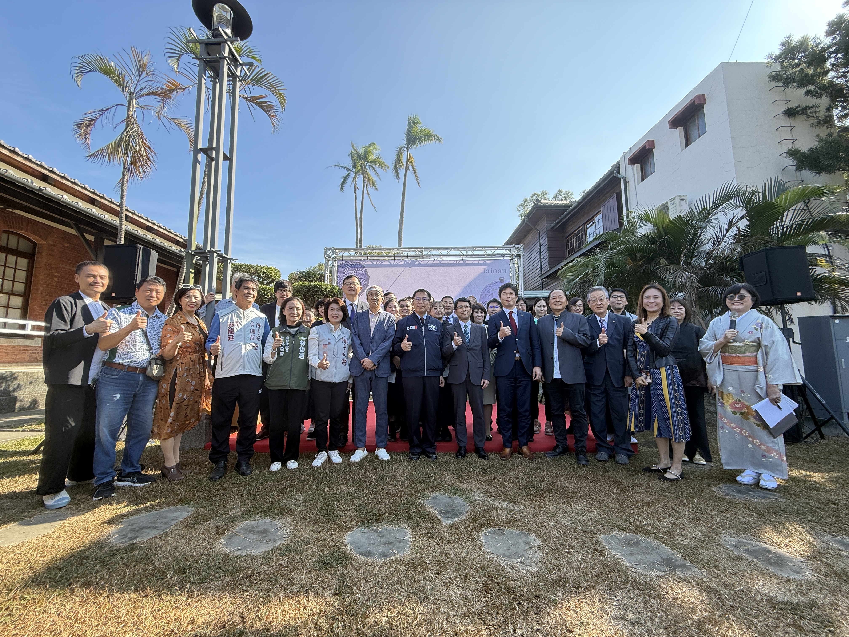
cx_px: 424
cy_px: 318
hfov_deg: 102.1
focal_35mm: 14
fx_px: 343
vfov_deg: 85.7
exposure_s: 1/346
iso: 64
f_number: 2.2
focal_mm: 2.22
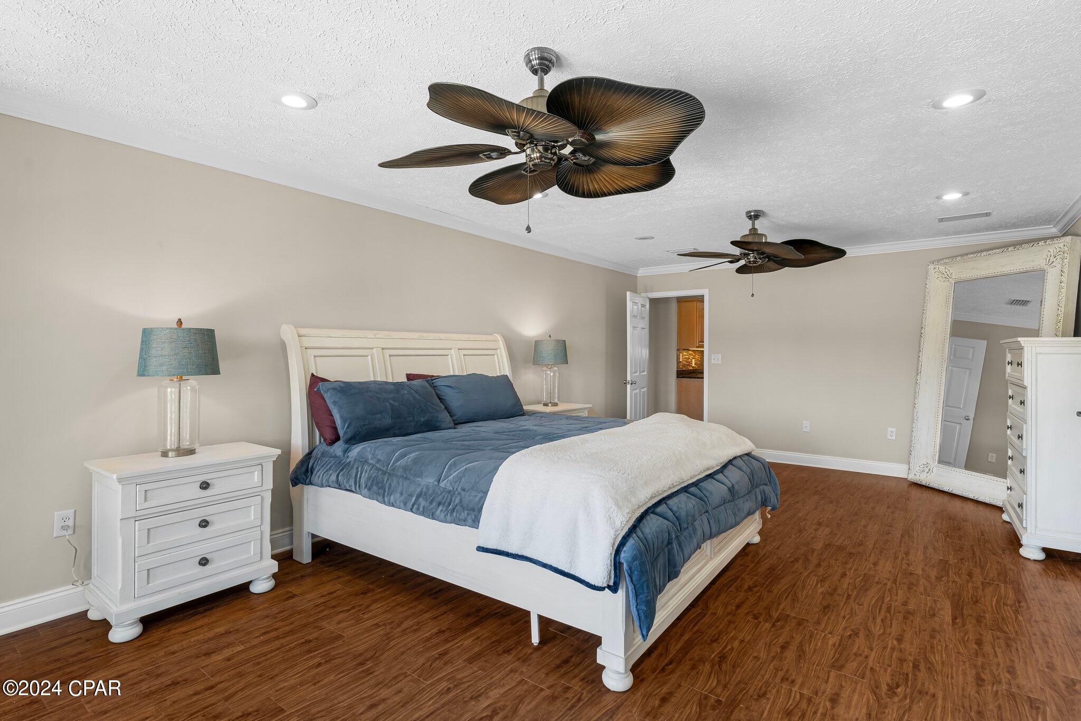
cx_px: 540
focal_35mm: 17
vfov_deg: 69.8
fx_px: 516
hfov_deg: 92.6
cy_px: 360
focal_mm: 17.2
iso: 400
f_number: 8
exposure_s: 1/10
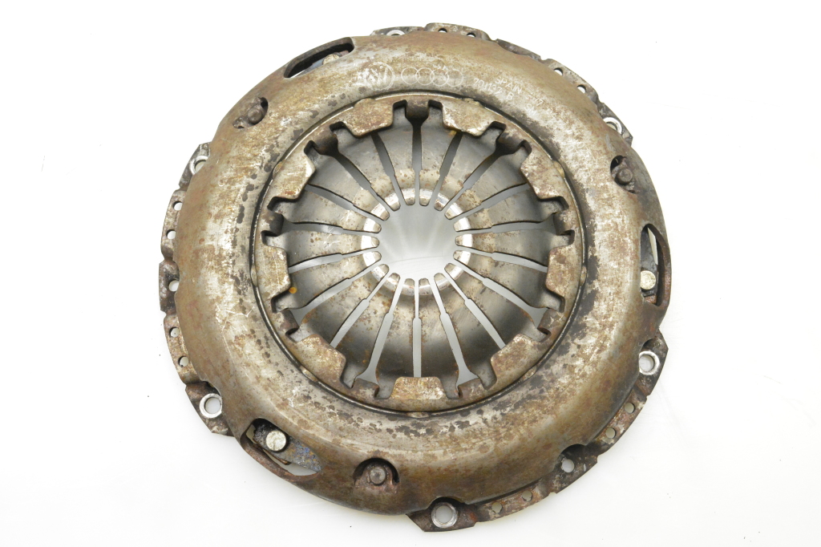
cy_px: 274
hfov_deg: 51.3
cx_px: 410
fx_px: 855
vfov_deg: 35.5
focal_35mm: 38
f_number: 10
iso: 6400
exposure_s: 1/400
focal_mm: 25
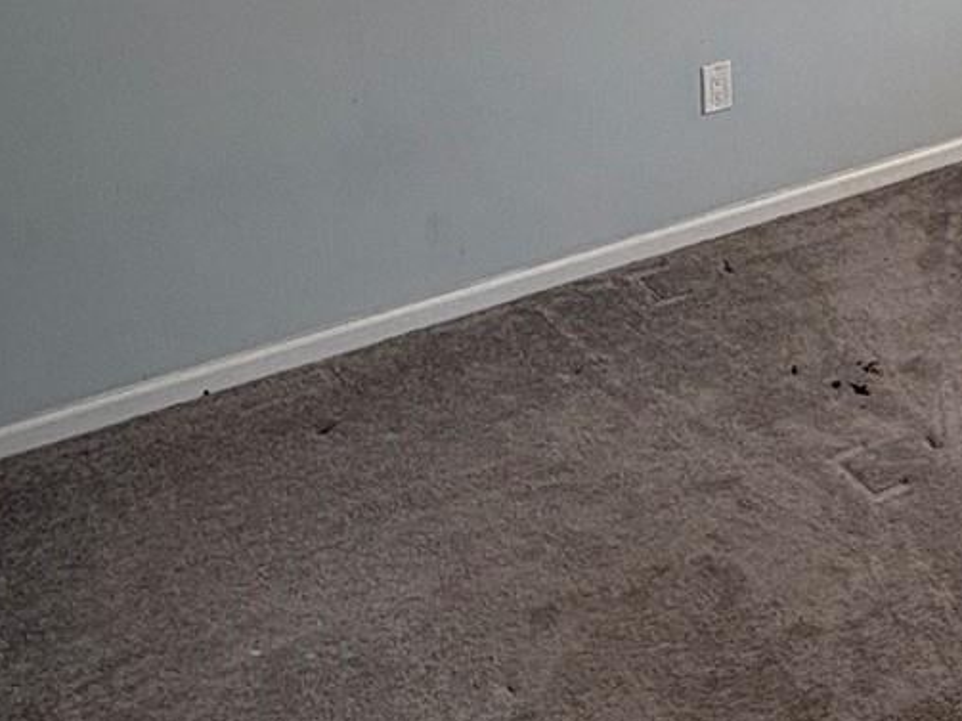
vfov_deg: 25.1
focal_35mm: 57
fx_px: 1584
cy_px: 120
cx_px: 746
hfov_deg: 33.0
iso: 160
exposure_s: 1/99
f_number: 2.2
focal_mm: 2.22
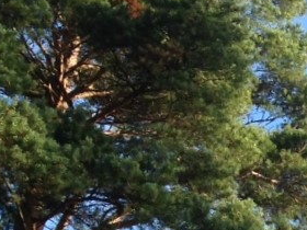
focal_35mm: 174
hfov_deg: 9.7
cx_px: 800
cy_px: 371
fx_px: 1543
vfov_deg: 8.3
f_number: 2.4
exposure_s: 1/511
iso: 50
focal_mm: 4.12
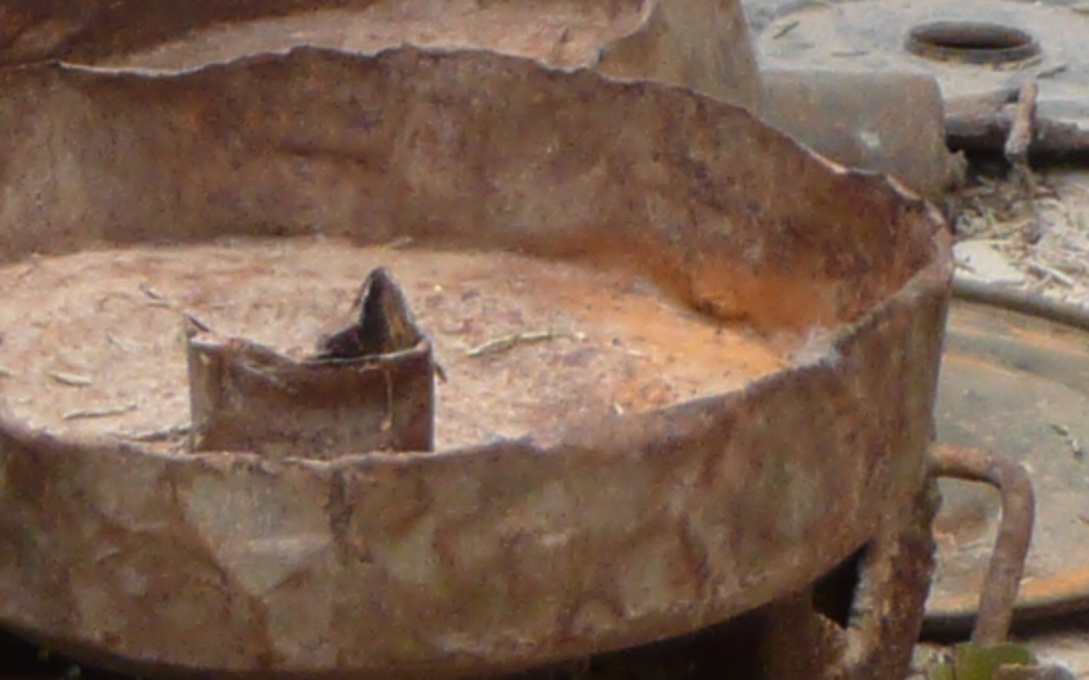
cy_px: -76
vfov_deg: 4.0
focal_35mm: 328
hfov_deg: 6.3
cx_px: -688
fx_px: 9733
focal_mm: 9.1
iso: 100
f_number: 4.3
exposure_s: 1/200
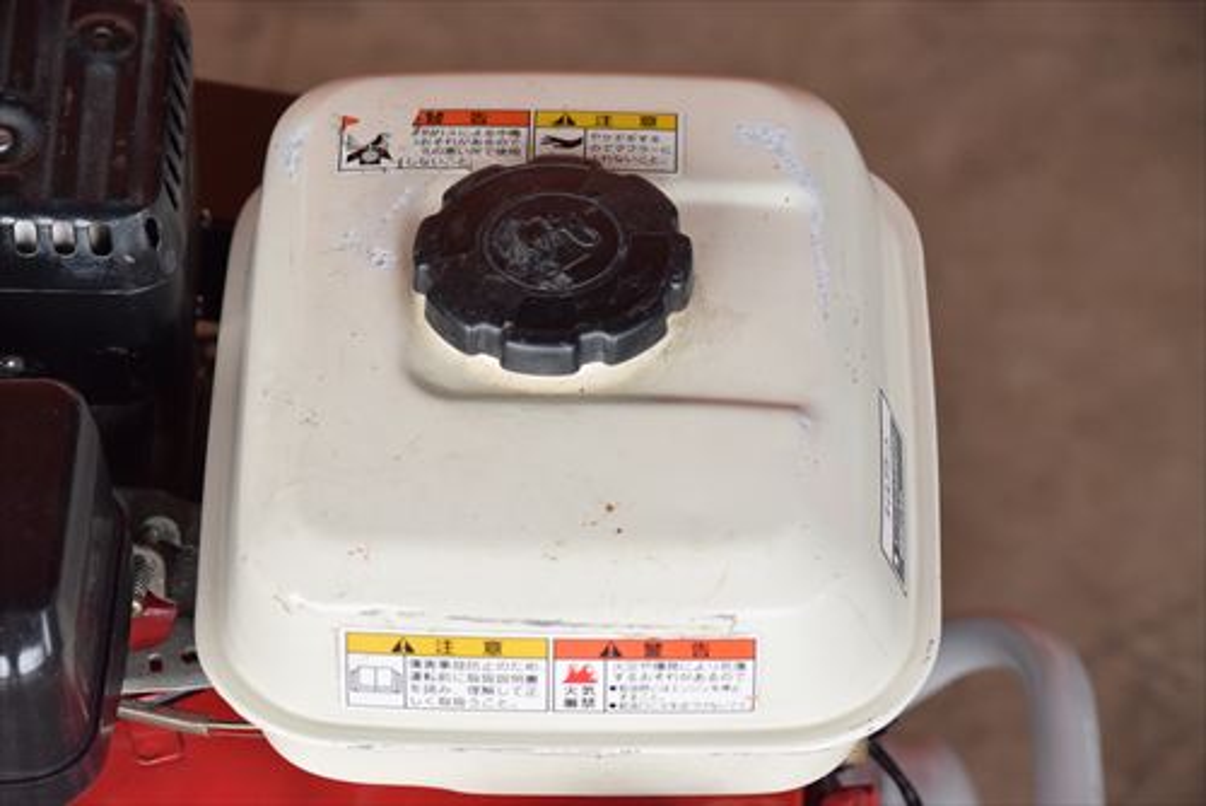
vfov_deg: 12.7
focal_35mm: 108
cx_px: 603
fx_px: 3620
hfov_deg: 18.9
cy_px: 403
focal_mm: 72
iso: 1250
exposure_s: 1/500
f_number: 6.3
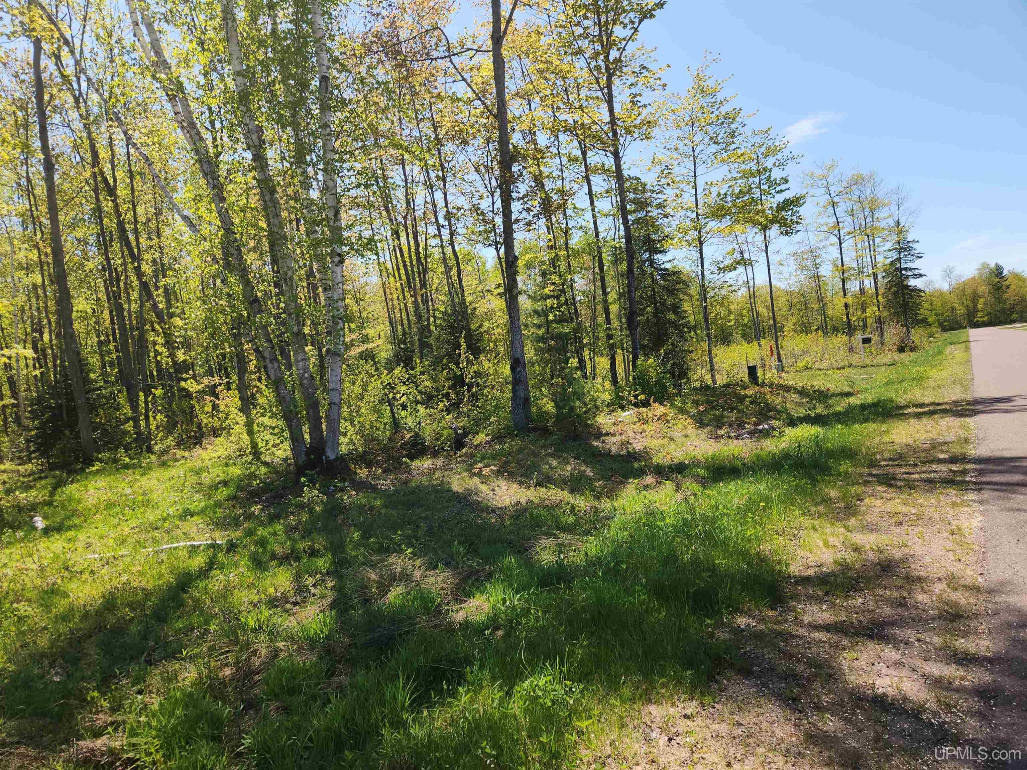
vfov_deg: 58.9
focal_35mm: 23
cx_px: 514
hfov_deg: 73.9
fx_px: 682
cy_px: 385
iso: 20
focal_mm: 5.4
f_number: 1.8
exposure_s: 1/976
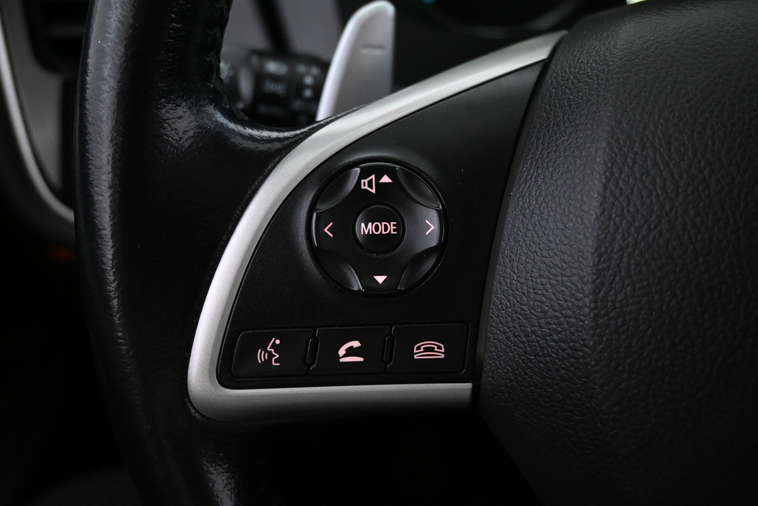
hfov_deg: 51.3
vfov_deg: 35.5
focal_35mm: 38
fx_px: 790
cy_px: 253
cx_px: 379
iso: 4500
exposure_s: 1/40
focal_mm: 25
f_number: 4.2
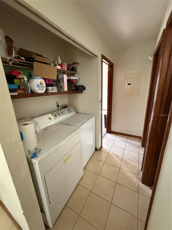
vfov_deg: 102.1
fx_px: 93
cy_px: 115
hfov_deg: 85.7
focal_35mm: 14
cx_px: 86
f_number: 2.2
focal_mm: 2.22
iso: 1000
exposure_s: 1/60
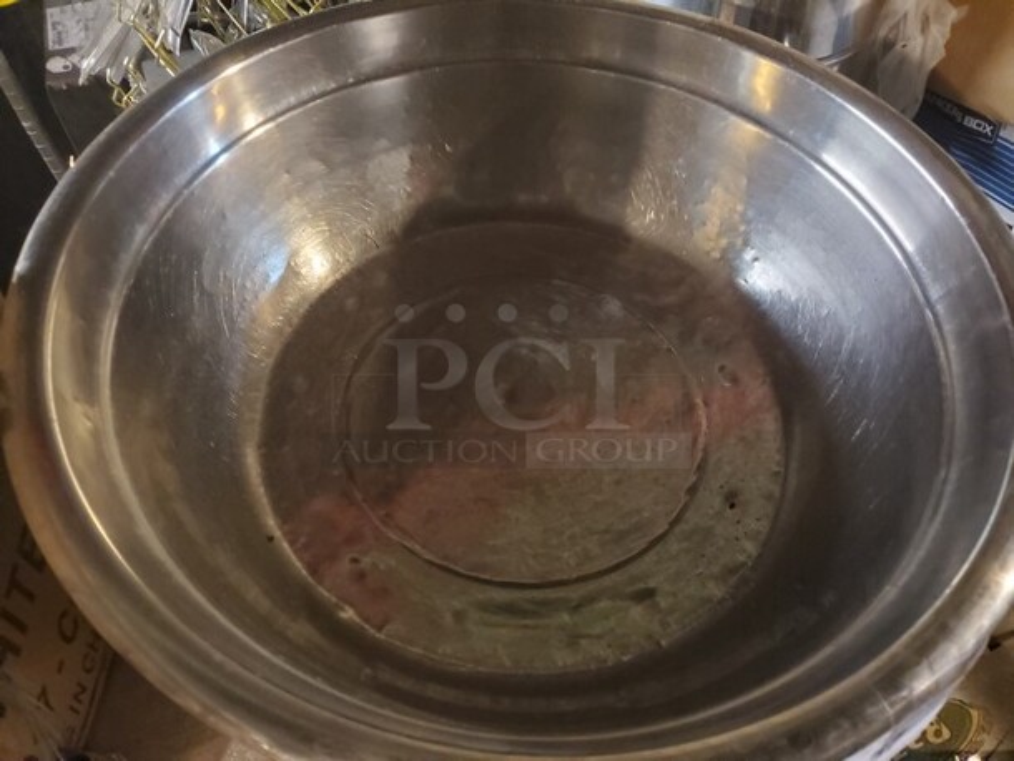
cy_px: 380
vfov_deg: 53.1
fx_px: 762
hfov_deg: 67.3
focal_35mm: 26
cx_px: 507
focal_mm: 4.3
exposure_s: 1/13
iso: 640
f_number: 1.5
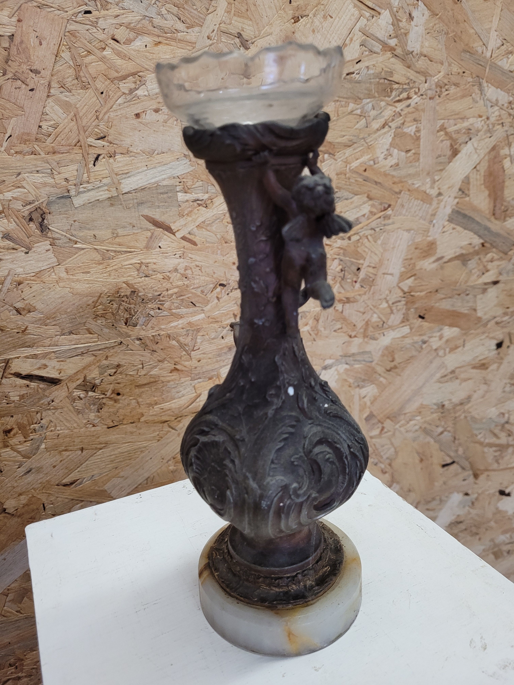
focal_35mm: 26
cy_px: 342
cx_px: 257
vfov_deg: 67.3
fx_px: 515
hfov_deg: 53.1
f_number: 1.8
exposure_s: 1/100
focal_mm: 5.4
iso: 250
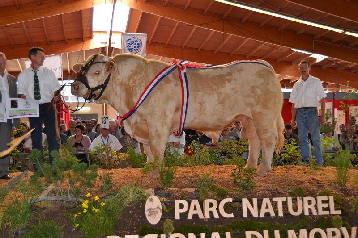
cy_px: 119
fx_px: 522
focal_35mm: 52
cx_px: 179
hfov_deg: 37.9
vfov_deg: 25.7
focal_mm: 35
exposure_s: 1/60
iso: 400
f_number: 4.5
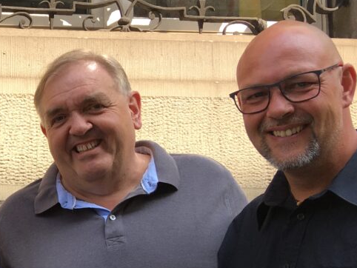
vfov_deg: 18.9
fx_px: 795
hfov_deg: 23.2
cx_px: -70
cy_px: 232
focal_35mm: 77
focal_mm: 4.15
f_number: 2.2
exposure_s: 1/351
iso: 25
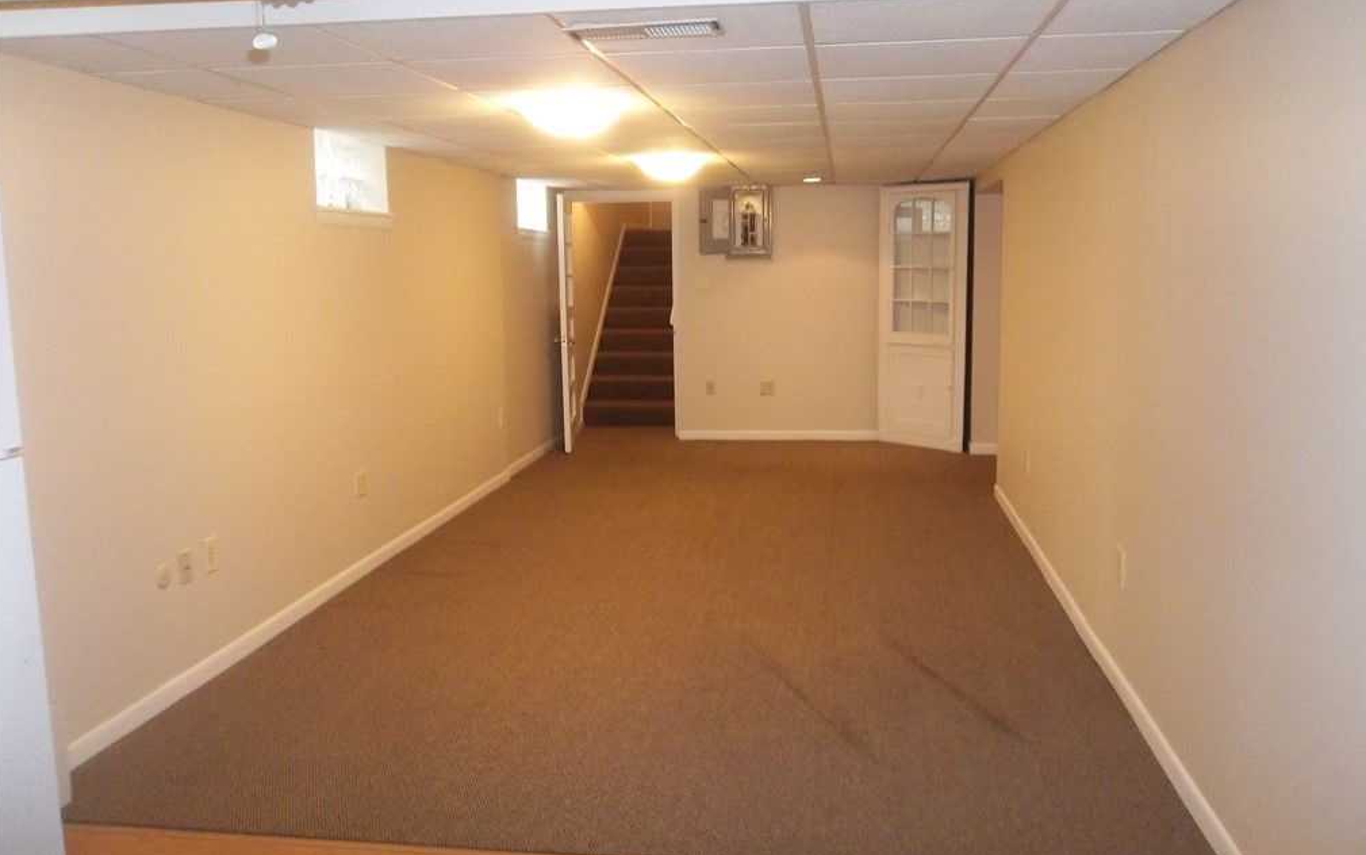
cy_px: 405
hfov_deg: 64.6
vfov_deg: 43.2
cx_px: 686
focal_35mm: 29
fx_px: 1080
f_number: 3.5
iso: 400
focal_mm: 4.9
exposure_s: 1/30
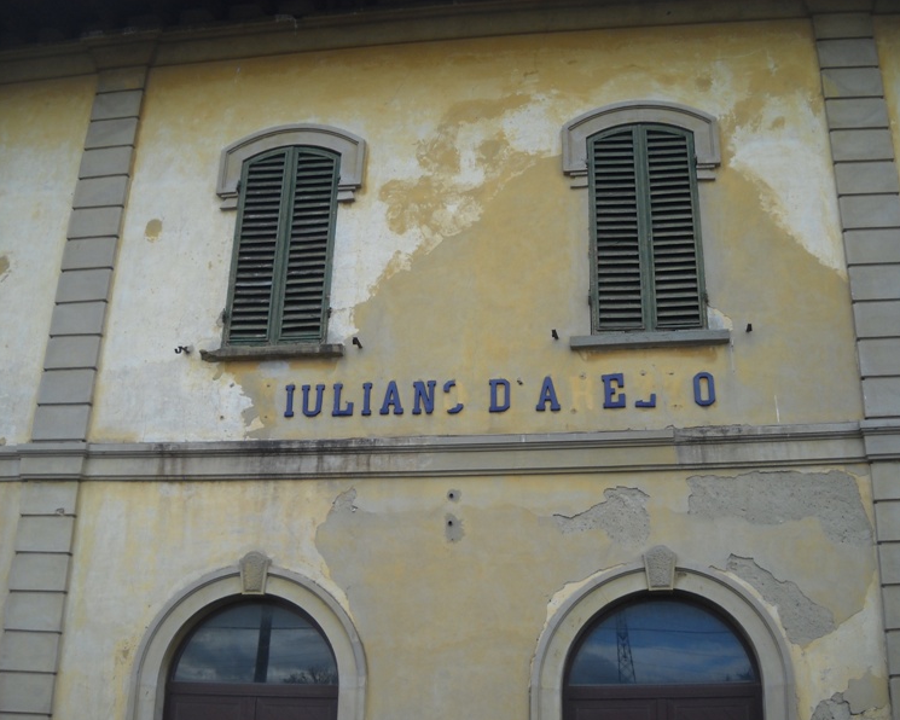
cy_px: 361
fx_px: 1145
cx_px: 472
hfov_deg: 42.9
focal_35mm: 43
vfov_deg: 34.9
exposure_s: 1/369
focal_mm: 6.72
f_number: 3.1
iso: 64
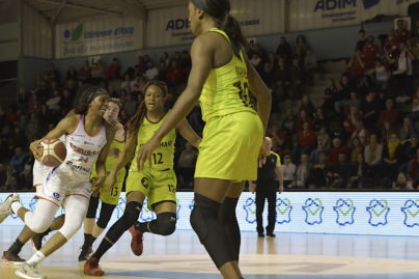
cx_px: 166
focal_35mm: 91
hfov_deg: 22.4
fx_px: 1059
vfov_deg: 15.0
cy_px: 155
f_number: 3.2
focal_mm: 48
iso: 2500
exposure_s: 1/1000
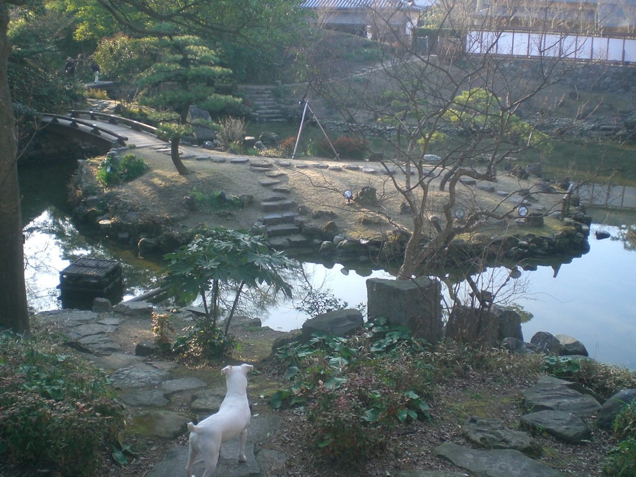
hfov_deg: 49.0
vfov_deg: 37.7
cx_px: 318
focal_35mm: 38
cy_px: 238
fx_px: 698
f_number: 3.1
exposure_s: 1/80
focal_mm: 6.3
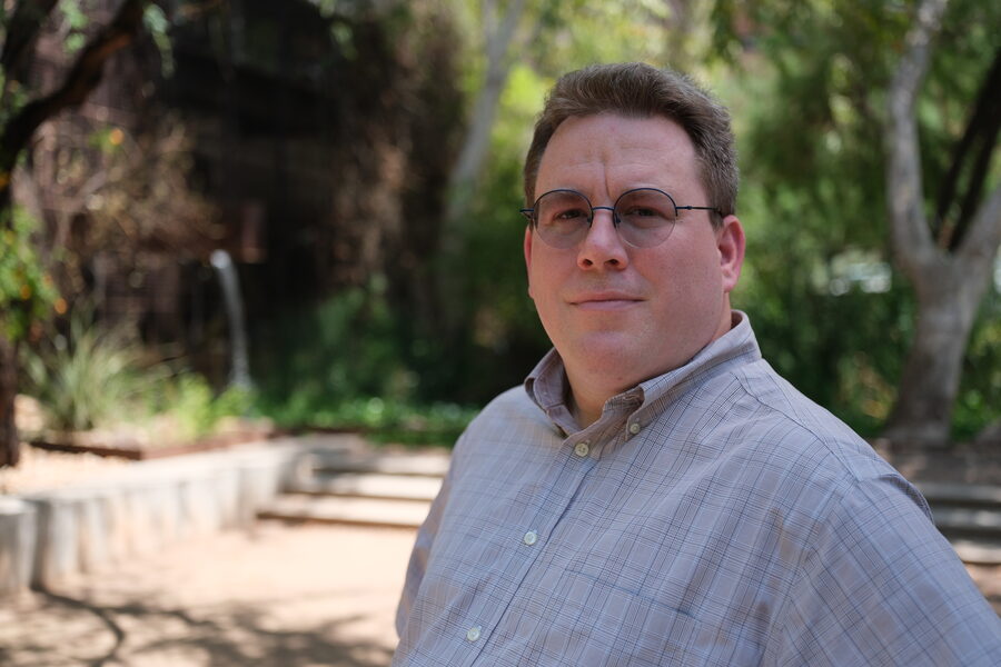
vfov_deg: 31.9
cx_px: 500
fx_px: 1168
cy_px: 334
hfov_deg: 46.4
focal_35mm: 42
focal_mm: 28.1
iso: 250
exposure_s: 1/2200
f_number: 1.8
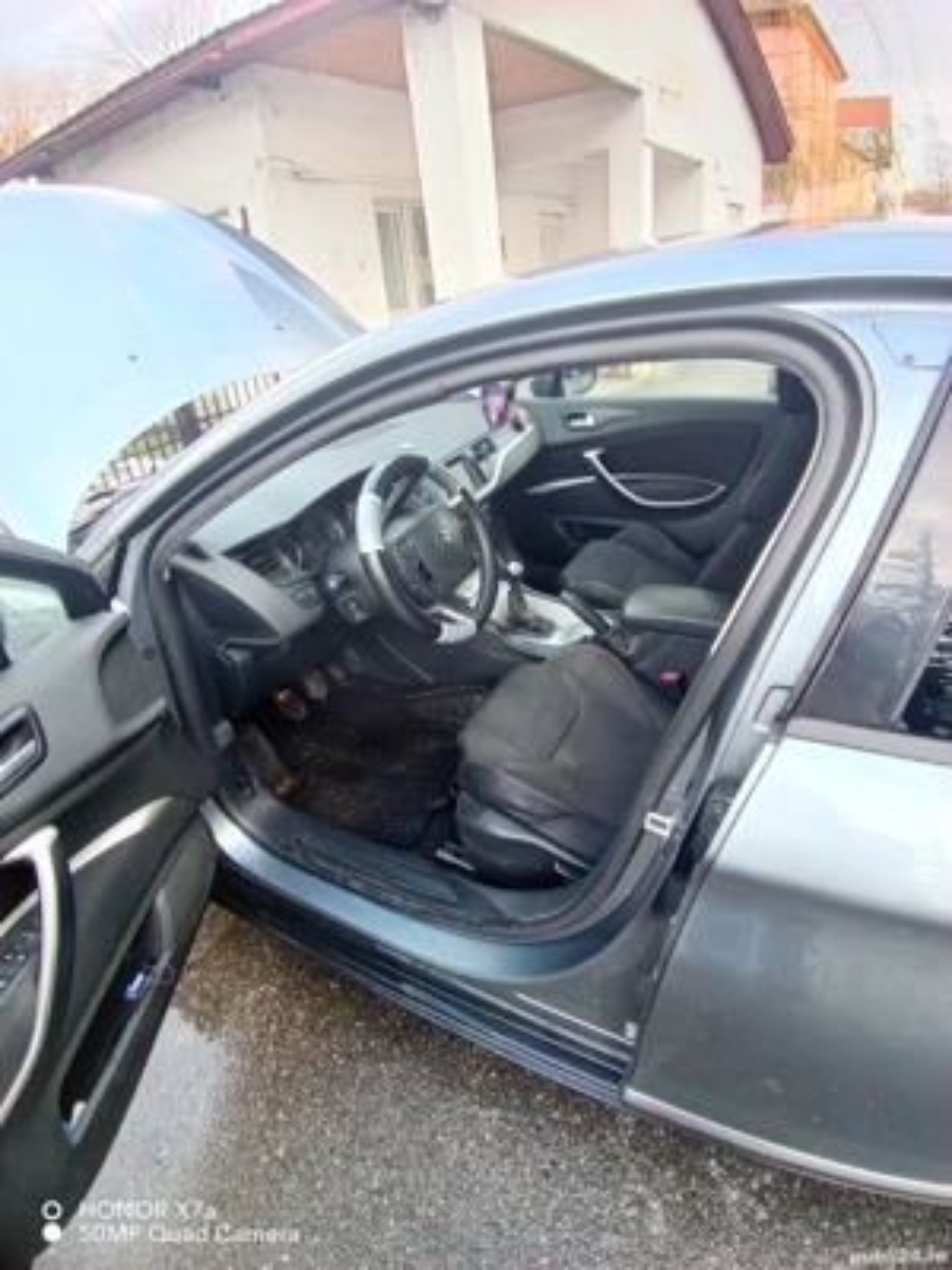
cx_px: 476
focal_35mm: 17
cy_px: 635
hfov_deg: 74.7
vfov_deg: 91.0
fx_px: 623
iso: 174
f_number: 2.2
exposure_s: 1/33.3
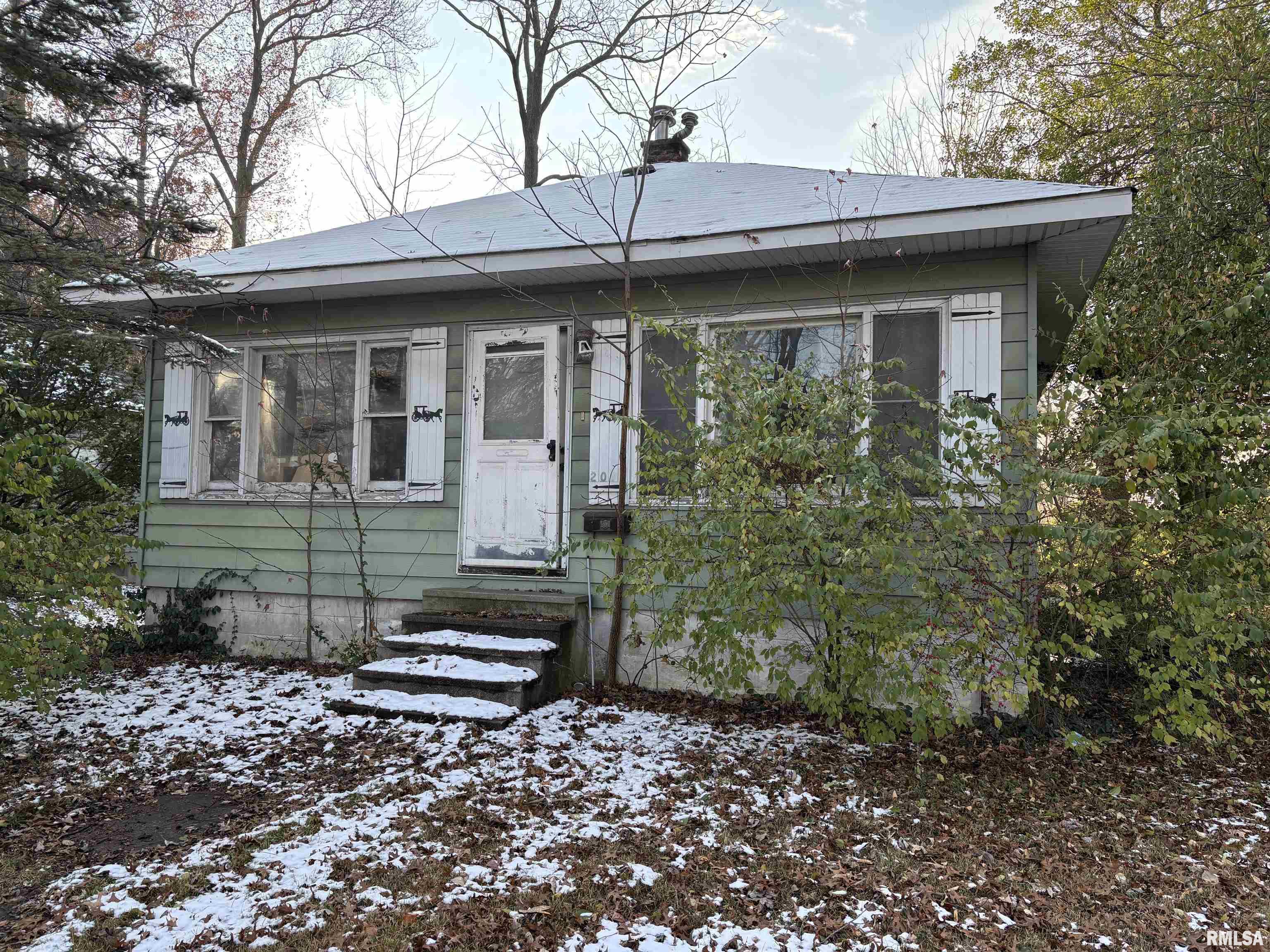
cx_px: 635
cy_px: 476
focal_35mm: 26
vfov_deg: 53.1
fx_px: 954
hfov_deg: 67.3
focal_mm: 5.96
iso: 50
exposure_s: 1/349
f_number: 1.6
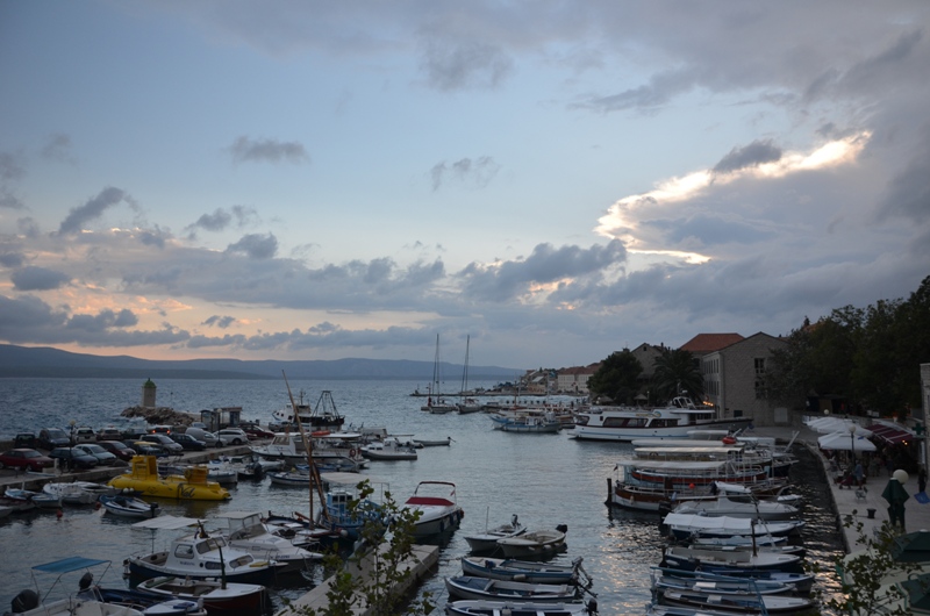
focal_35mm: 27
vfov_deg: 47.7
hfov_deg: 67.5
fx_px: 696
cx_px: 465
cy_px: 308
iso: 280
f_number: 5.6
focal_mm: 18
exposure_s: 1/125
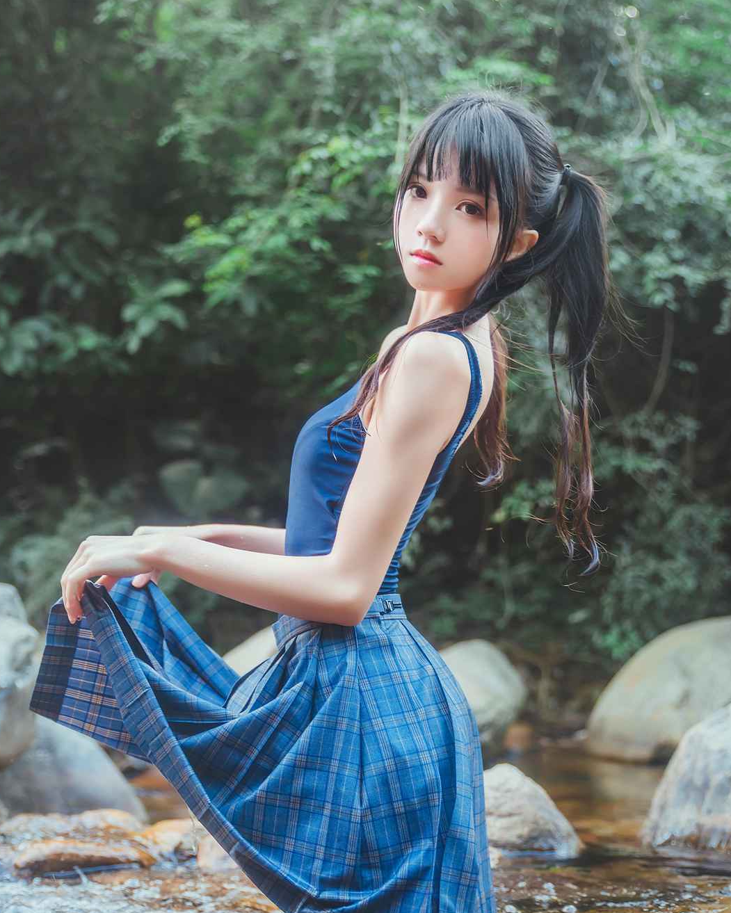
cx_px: 340
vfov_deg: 34.7
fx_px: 1460
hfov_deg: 28.1
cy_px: 489
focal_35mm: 54
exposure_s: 1/160
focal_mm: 42
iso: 800
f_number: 2.8
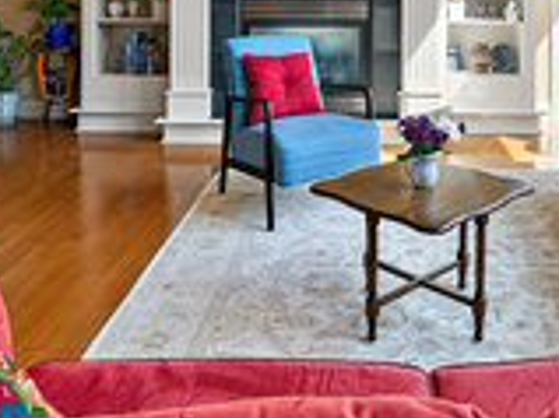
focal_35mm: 42
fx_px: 678
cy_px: -49
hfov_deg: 44.2
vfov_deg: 30.4
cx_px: 374
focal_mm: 16
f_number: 7.1
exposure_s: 1/20
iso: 400
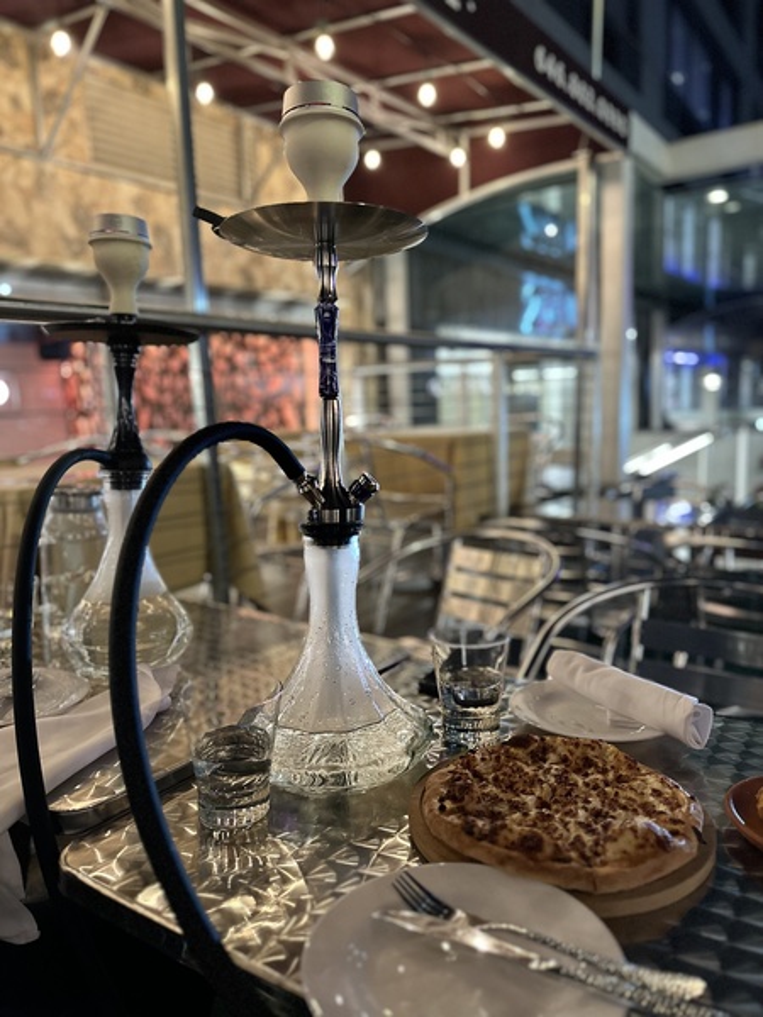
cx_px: 382
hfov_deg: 56.8
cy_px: 508
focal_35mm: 24
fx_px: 705
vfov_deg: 71.6
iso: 800
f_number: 1.78
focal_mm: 6.86
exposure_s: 1/40
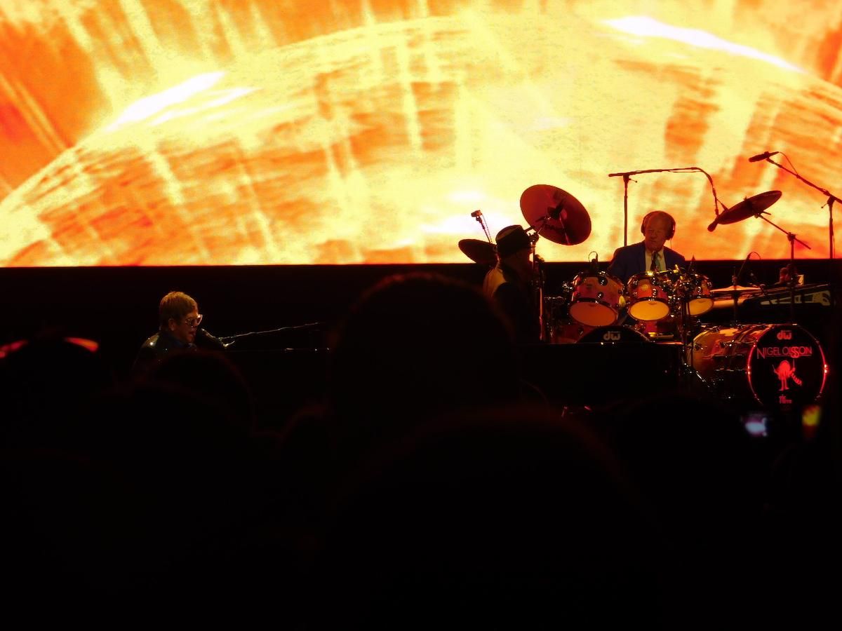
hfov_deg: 5.9
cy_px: 316
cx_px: 421
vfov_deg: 4.4
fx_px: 8173
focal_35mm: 336
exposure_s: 1/80
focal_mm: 59.7
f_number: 5.8
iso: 125
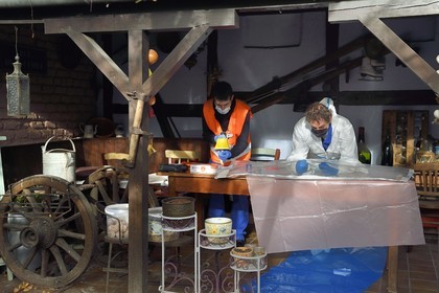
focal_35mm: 42
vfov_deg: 31.9
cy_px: 146
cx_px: 220
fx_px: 512
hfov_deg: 46.4
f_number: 10
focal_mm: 42
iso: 800
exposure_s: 1/320
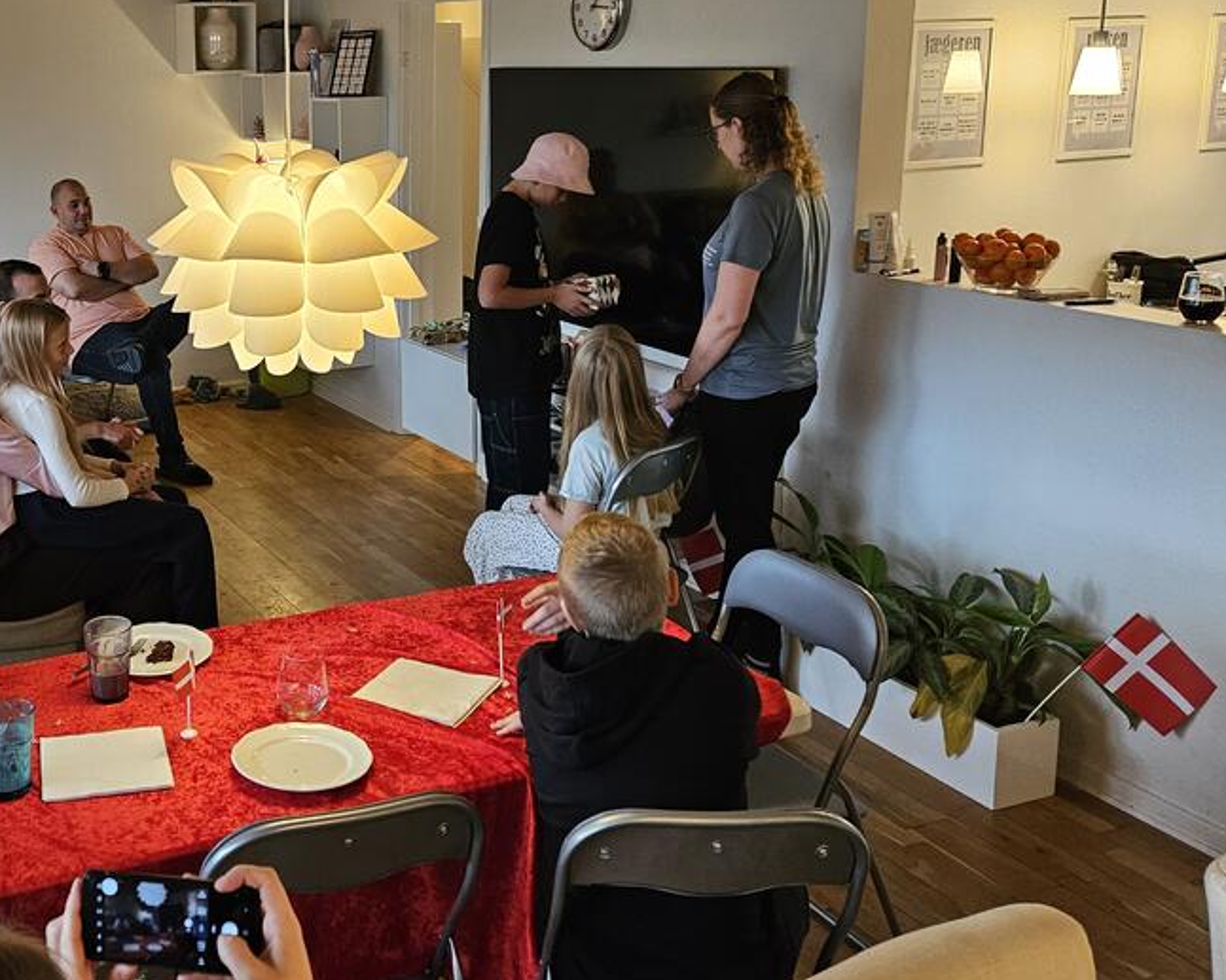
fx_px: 1451
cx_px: 254
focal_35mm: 40
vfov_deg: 37.0
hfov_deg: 43.8
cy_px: 353
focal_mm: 5.4
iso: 200
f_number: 1.8
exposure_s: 1/100
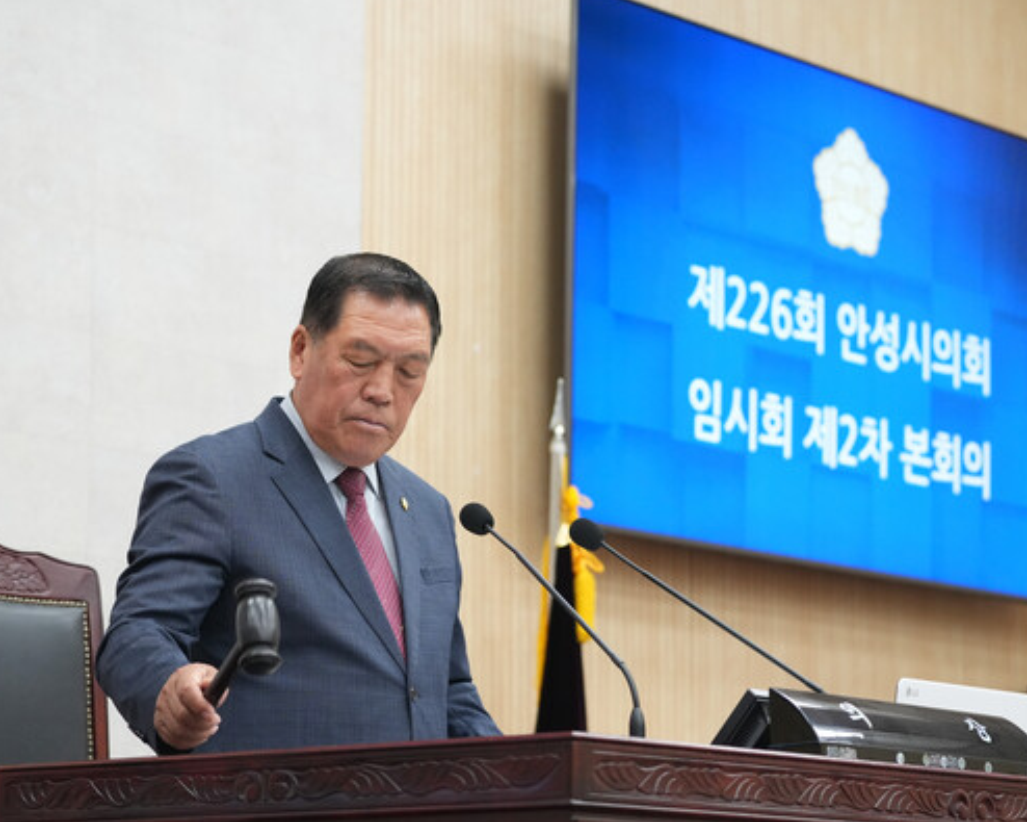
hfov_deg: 16.9
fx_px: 3464
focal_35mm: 114
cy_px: 408
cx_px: 511
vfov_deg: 13.5
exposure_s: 1/200
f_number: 4.5
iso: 4000
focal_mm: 100
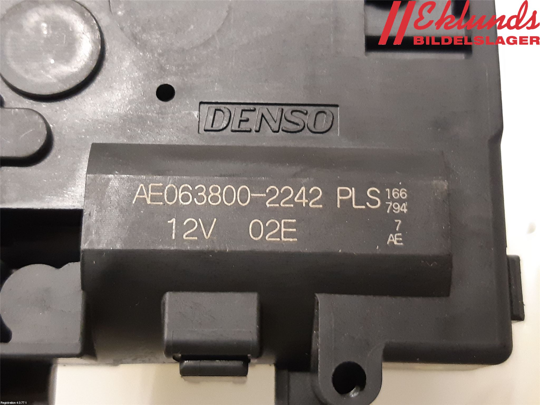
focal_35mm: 26
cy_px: 202
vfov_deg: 53.1
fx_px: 406
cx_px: 270
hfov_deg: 67.3
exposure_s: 1/25
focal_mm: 3.93
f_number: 1.7
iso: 400
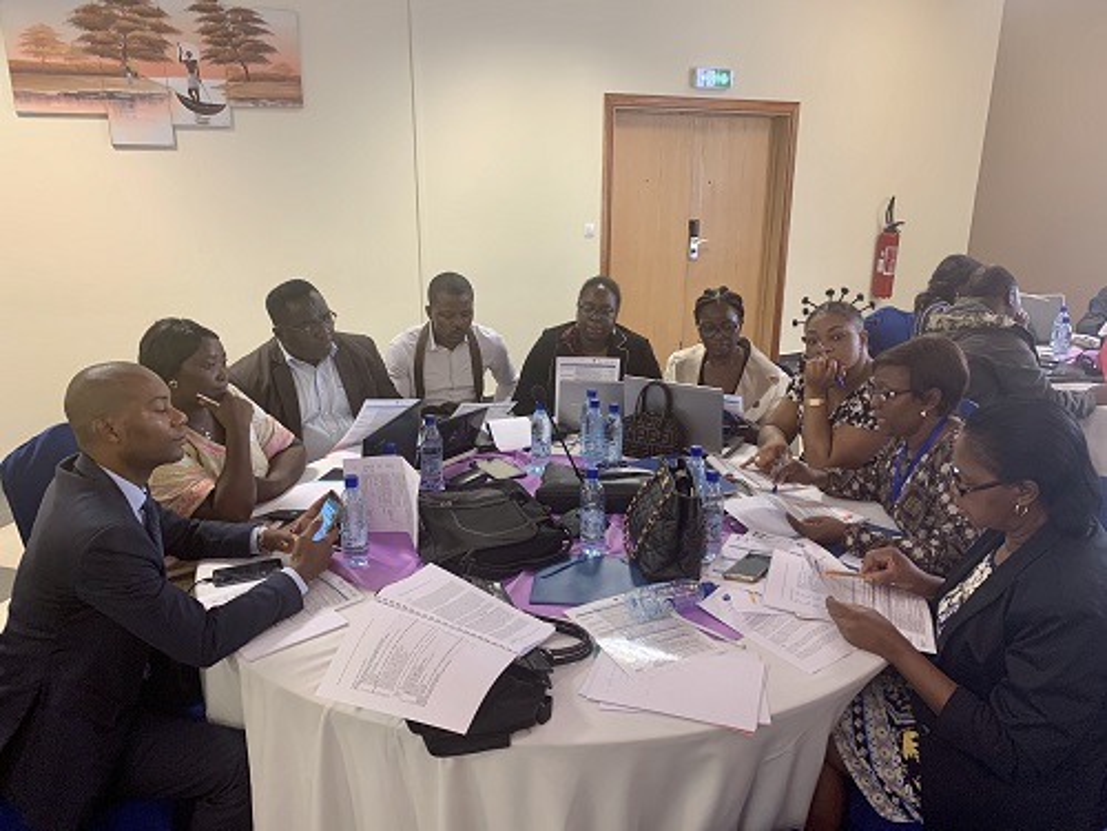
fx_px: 831
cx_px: 554
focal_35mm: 26
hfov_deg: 67.3
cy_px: 416
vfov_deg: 53.1
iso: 160
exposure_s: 1/50
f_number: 1.8
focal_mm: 4.25
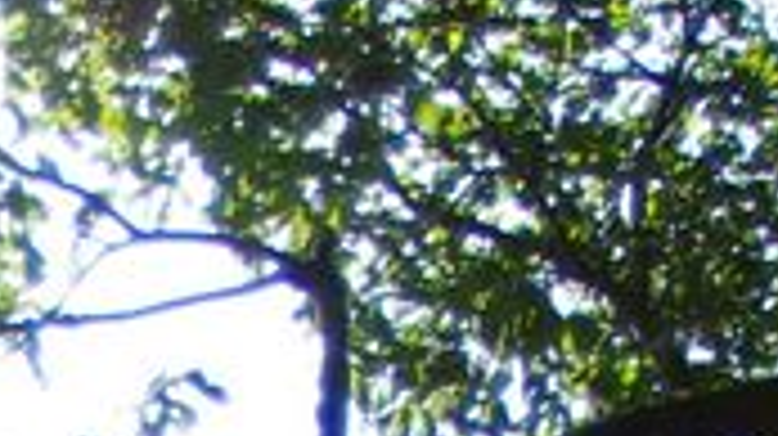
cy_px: 1802
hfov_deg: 12.9
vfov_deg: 6.3
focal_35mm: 153
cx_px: -549
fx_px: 3154
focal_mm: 14
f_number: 2.8
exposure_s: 1/320
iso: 100
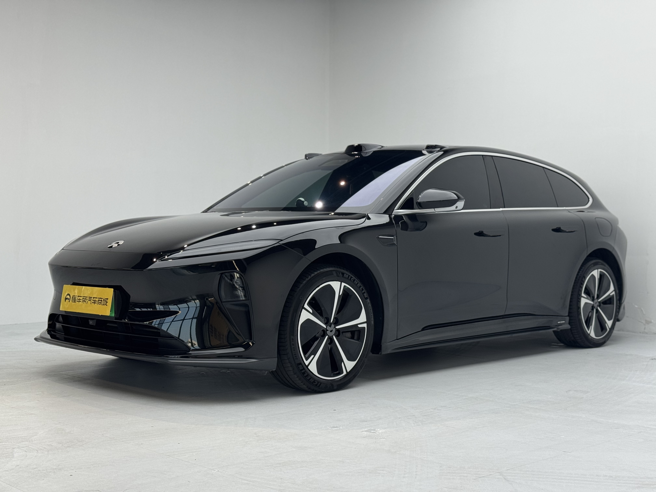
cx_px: 328
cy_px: 246
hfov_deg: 39.7
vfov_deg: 30.3
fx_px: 910
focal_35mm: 48
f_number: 1.78
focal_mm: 6.76
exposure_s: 1/314
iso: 64
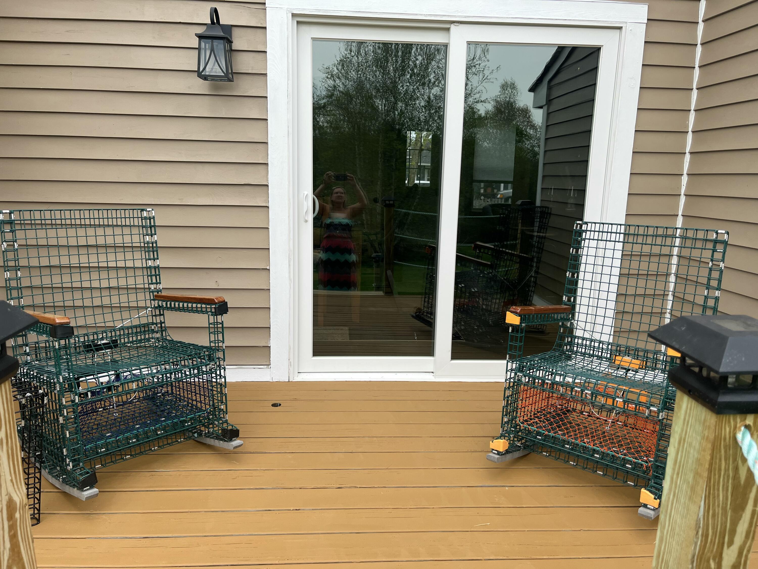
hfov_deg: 67.3
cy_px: 284
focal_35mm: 26
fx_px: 569
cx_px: 379
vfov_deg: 53.1
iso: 50
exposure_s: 1/975
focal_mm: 5.1
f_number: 1.6
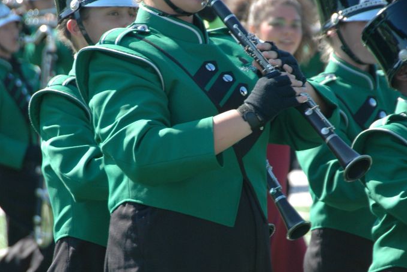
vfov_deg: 3.0
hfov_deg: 4.5
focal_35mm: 453
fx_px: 5123
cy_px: 187
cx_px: 204
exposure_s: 1/250
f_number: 5.6
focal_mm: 200
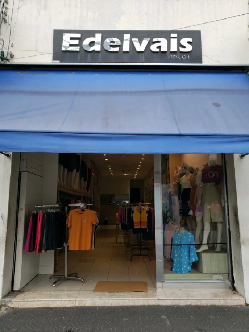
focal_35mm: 26
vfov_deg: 67.3
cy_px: 166
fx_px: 249
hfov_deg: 53.1
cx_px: 124
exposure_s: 1/303
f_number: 2.4
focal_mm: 4.3
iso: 50
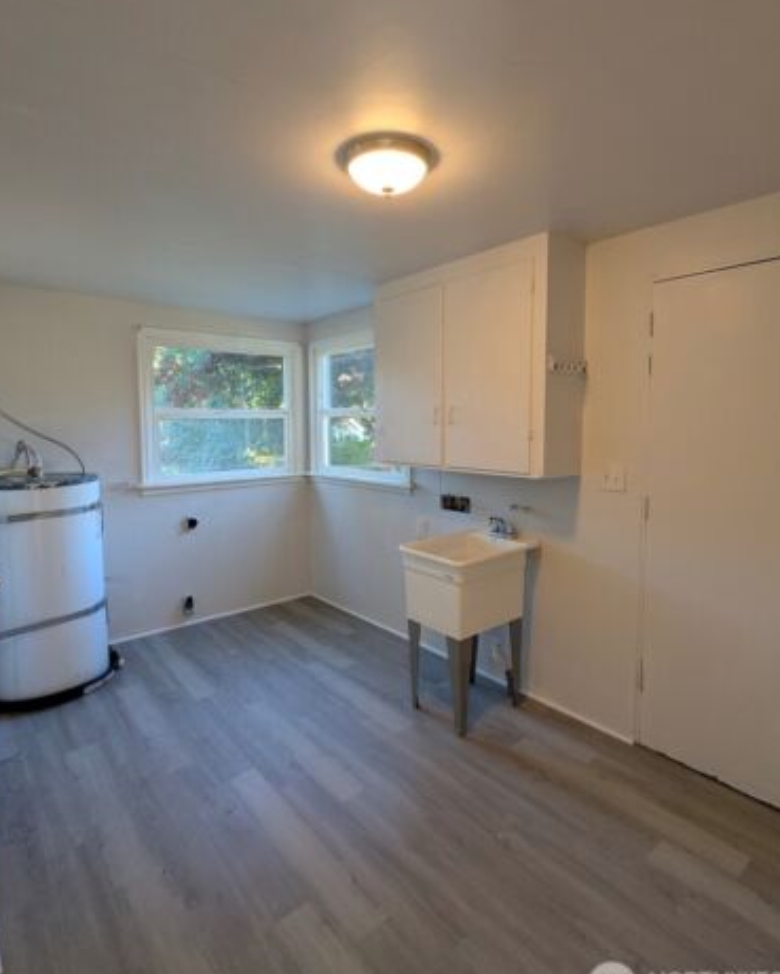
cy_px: 462
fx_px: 519
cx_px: 400
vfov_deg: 86.3
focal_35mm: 18
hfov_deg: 73.8
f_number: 2.2
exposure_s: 1/60
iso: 75
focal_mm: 2.35
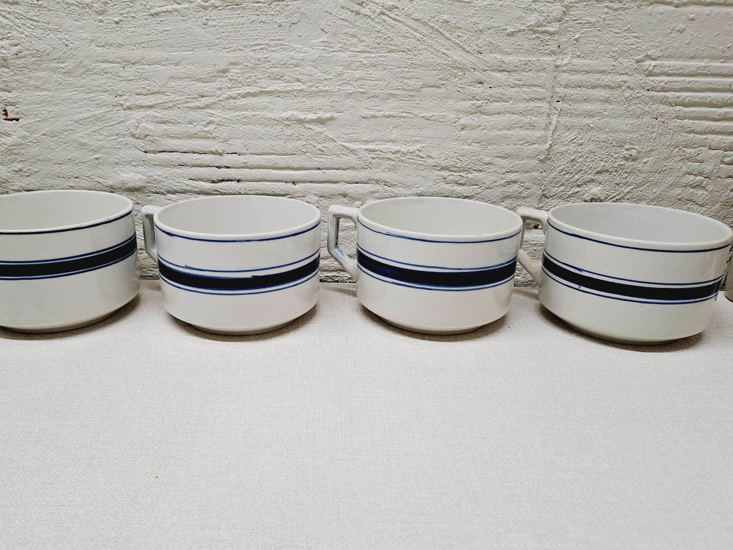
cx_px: 335
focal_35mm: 28
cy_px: 267
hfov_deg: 63.3
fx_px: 593
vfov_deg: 49.7
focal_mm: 4.65
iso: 40
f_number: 1.8
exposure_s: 1/100
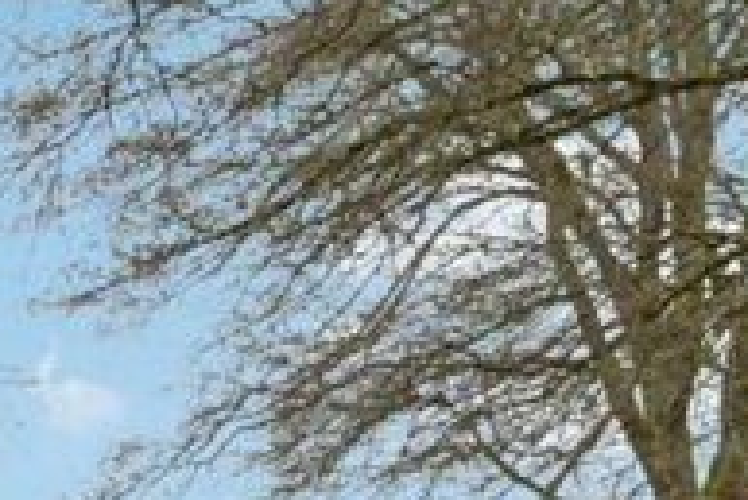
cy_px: 897
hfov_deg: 12.2
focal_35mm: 116
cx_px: -1256
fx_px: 2412
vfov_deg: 11.1
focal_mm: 16
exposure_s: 1/800
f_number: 8
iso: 1600
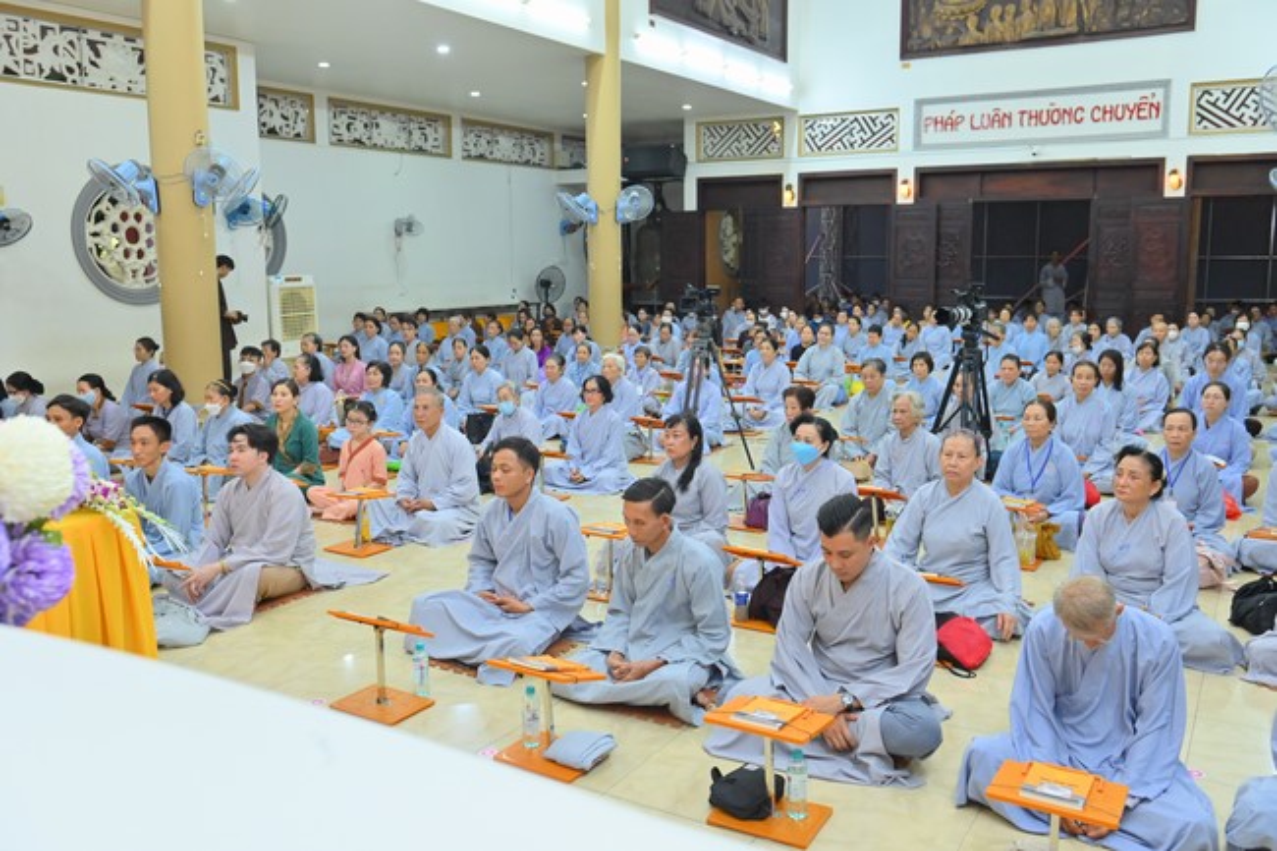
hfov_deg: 60.3
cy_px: 426
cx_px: 638
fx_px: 1099
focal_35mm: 31
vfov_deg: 42.3
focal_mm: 31
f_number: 4.5
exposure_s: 1/80
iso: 2500
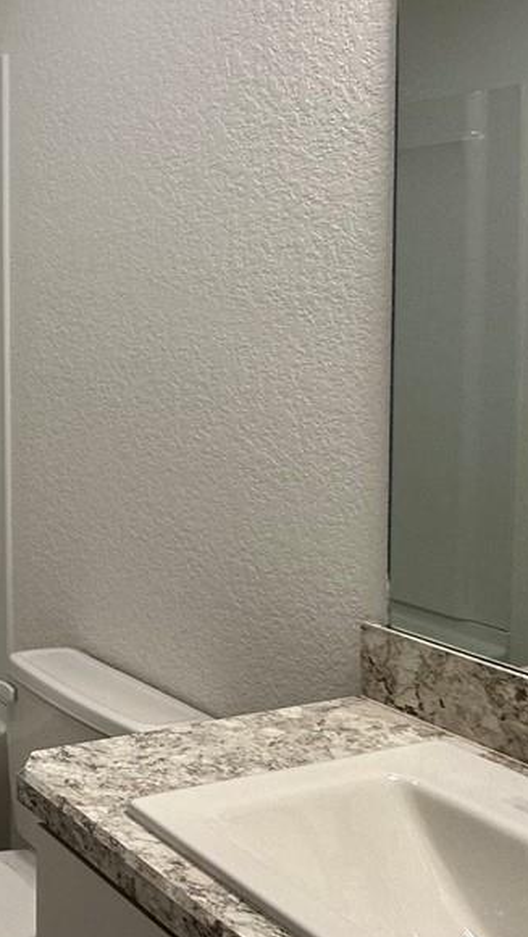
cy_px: 347
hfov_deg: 22.5
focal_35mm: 42
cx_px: -291
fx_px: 1045
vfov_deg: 47.9
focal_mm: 2.22
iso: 100
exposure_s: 1/120
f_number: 2.2
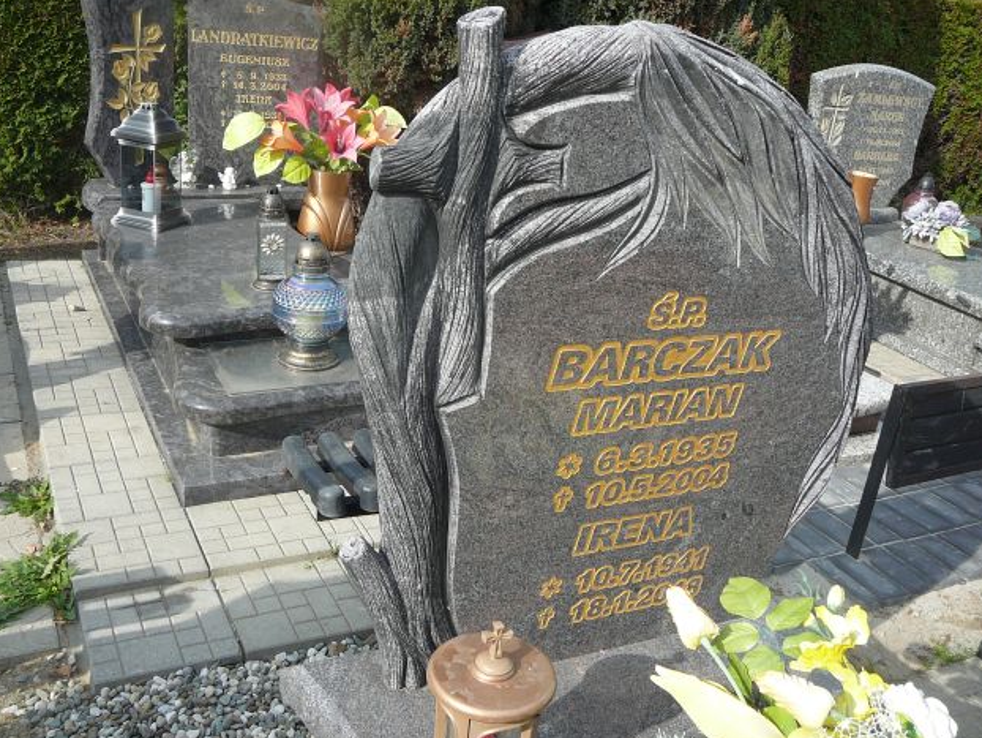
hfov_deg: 51.3
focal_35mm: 36
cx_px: 499
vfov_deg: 39.7
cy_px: 367
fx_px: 1022
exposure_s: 1/640
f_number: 2.8
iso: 80
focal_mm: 5.2
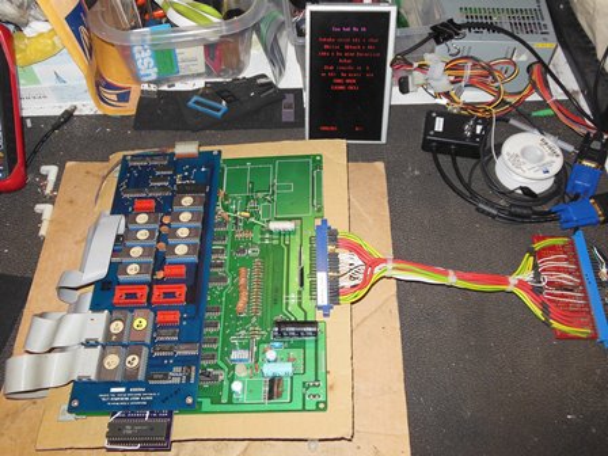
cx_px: 304
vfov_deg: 42.9
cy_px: 228
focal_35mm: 33
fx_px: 580
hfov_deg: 55.4
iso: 200
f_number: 3.5
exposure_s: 1/30
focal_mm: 6
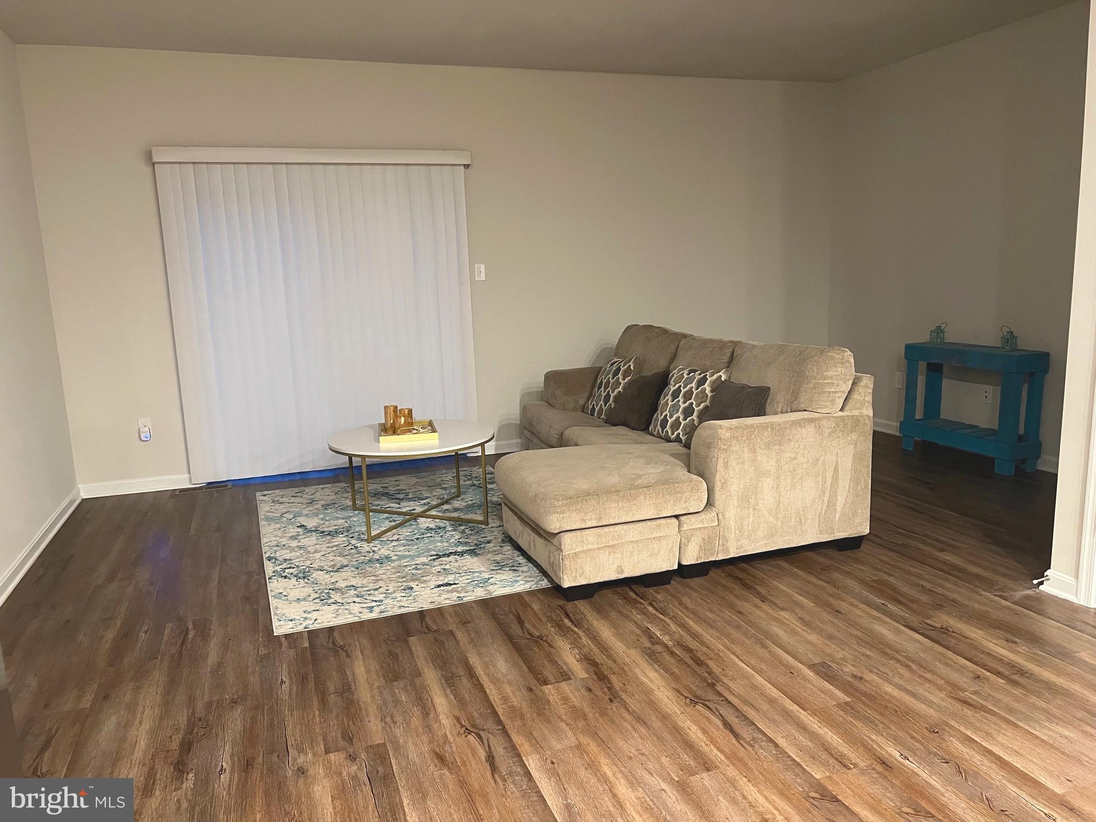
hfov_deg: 67.3
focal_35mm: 26
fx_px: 823
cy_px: 411
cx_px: 548
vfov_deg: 53.1
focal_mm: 5.7
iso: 500
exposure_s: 1/40
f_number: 1.5
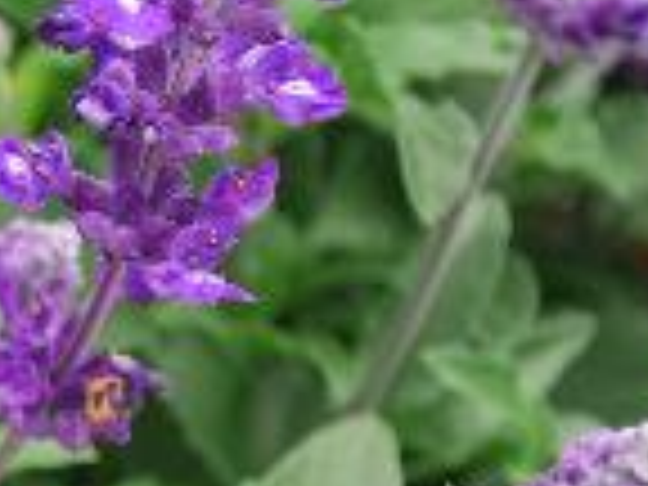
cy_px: 454
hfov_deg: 10.0
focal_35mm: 193
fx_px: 3613
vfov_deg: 7.7
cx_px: -194
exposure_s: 1/30
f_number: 5.6
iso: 200
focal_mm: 48
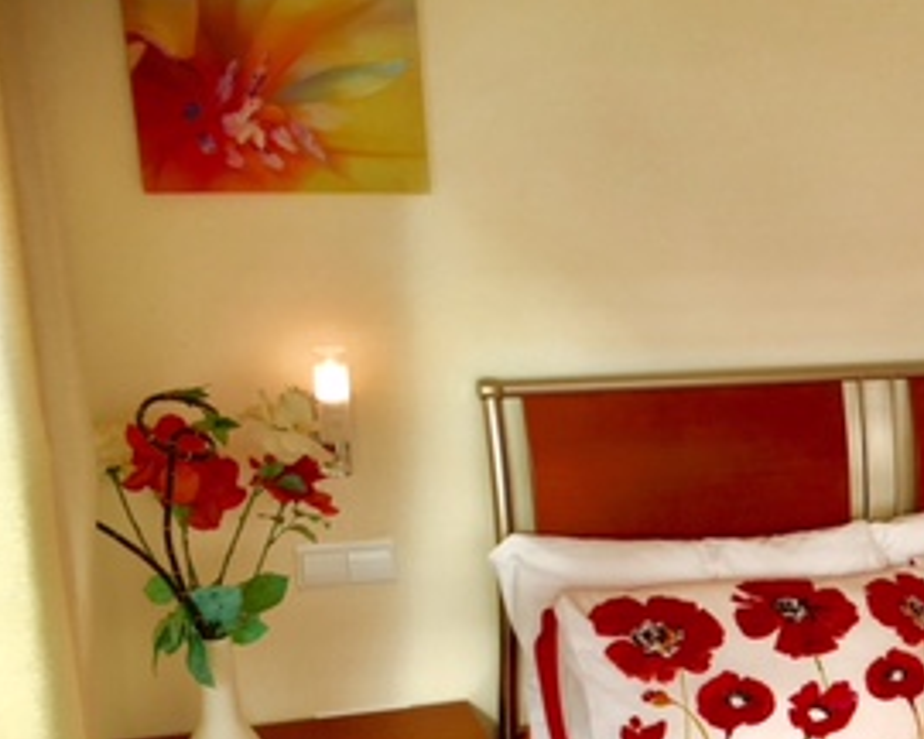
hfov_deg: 25.7
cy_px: 708
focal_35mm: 67
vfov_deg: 22.1
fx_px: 1832
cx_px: 1071
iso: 25
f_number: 2.2
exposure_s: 1/250
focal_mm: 4.15
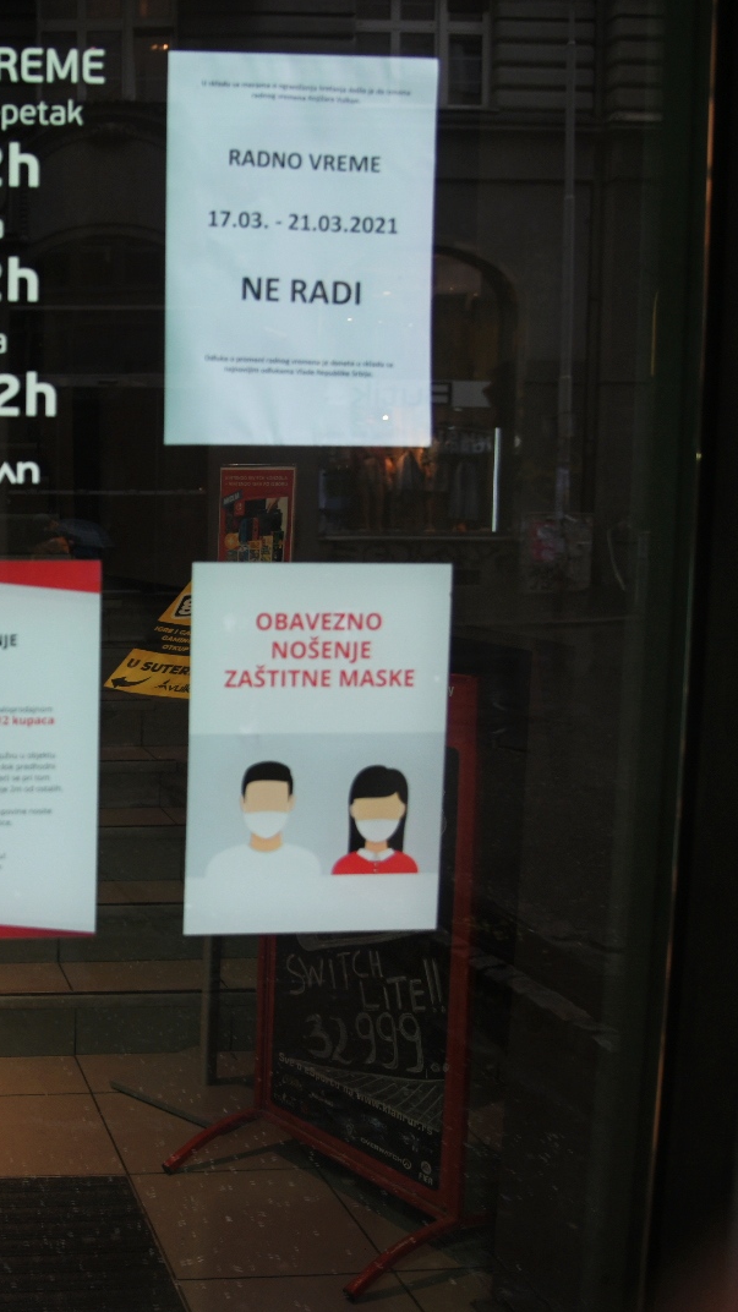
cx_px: -140
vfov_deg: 52.8
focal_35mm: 38
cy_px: 656
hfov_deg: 27.6
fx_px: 1322
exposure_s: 1/250
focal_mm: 24
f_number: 4
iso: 800
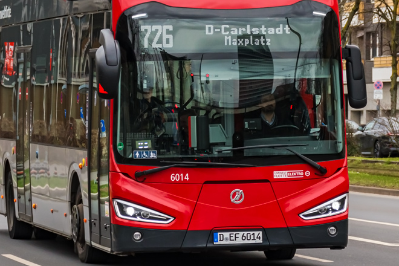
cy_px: 54
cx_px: 194
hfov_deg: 10.1
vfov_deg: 6.8
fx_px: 2250
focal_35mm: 203
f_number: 5
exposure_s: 1/640
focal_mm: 62
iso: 400
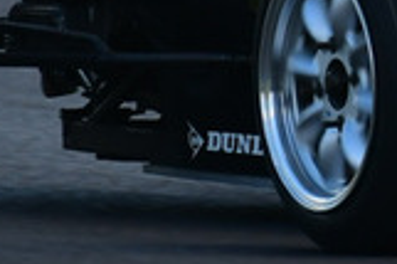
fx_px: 41113
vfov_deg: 0.4
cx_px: 614
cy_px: -215
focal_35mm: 3732
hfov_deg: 0.6
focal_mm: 500
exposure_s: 1/640
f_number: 7.1
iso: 500
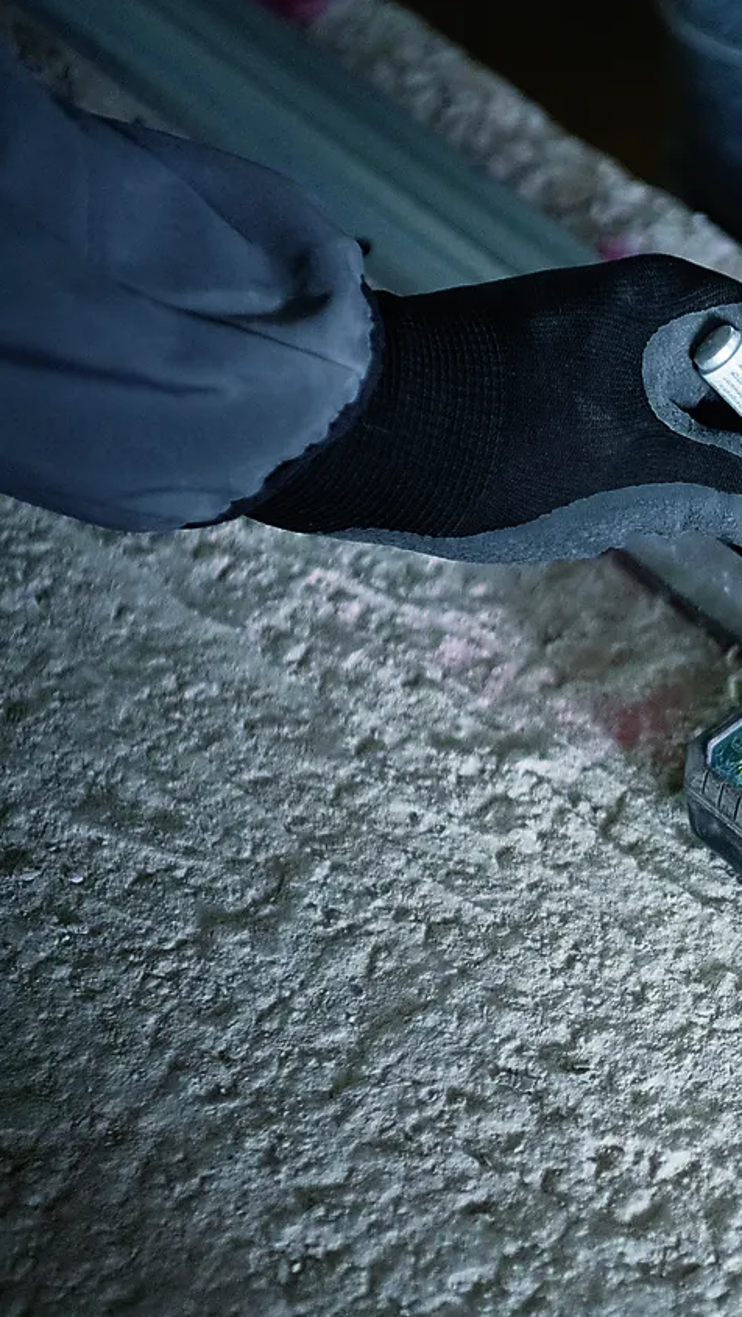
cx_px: 988
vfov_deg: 19.3
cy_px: 662
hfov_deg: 10.7
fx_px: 3878
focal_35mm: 111
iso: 2500
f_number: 2.8
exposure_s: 1/80
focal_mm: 70
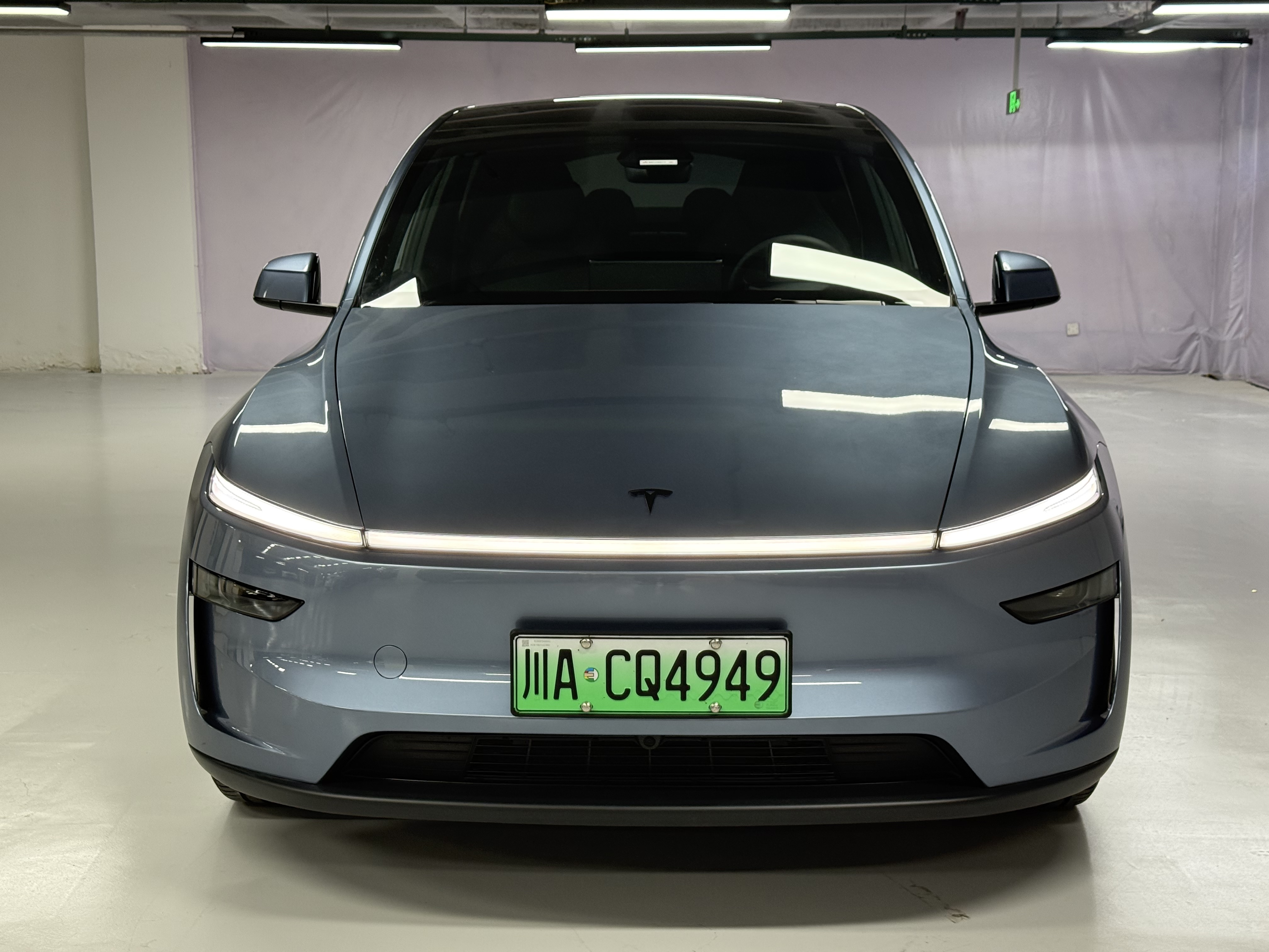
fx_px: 1760
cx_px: 634
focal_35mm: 48
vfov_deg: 30.3
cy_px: 476
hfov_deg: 39.7
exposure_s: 1/62
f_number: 1.78
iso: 200
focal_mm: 6.76
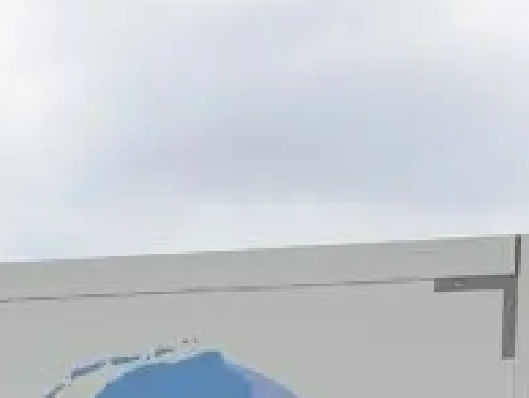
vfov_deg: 9.7
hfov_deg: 14.3
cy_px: 910
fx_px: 2096
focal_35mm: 137
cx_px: 106
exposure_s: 1/720
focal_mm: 4.3
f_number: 2.4
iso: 50
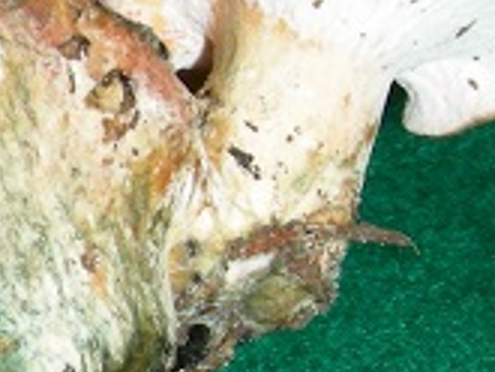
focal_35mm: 161
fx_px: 2304
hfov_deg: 11.8
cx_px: -207
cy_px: 298
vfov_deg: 9.2
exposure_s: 1/60.1
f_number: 6.8
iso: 50
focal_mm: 6.3
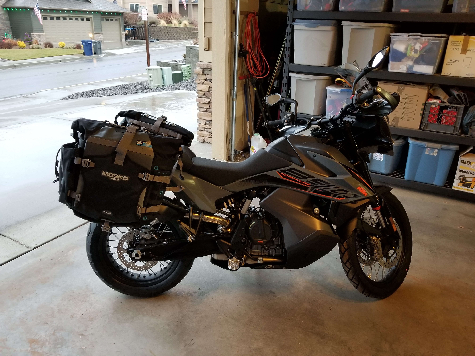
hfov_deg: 67.3
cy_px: 178
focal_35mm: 26
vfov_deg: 53.1
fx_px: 357
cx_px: 238
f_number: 1.7
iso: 200
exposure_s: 1/17
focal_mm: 4.25
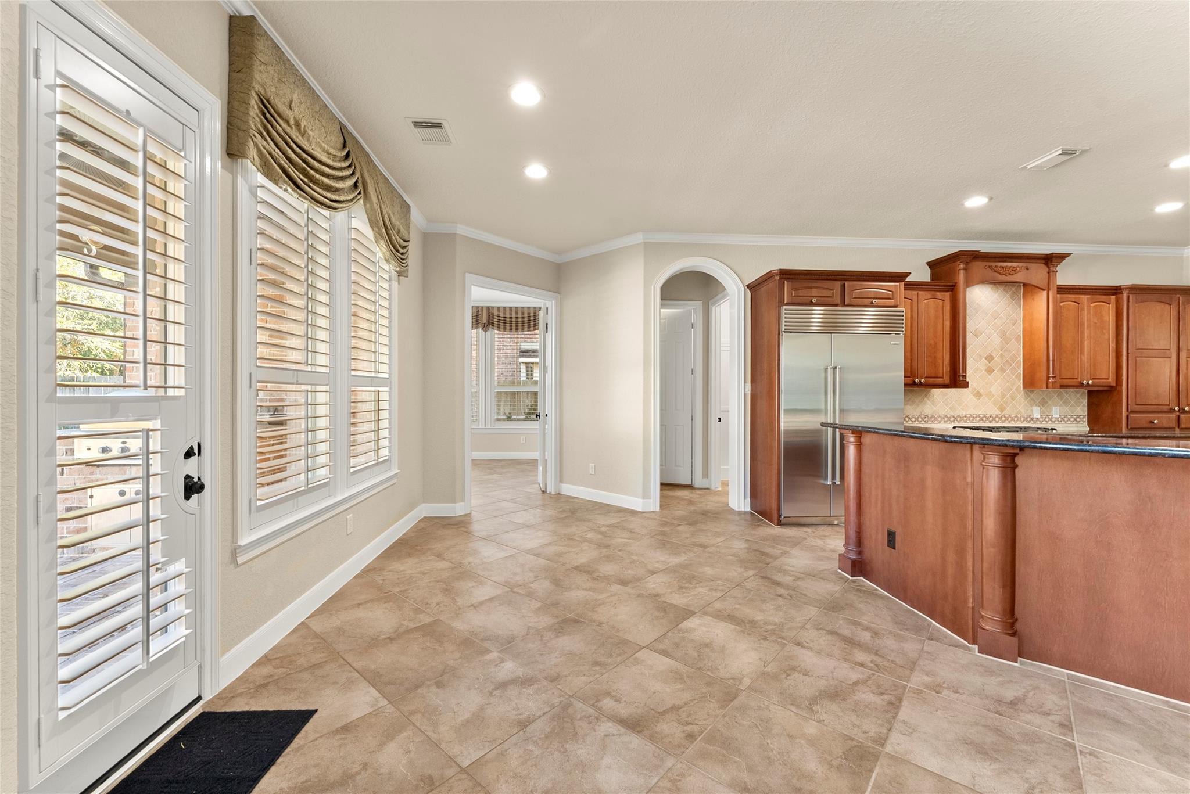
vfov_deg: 81.3
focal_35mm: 14
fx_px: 463
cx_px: 595
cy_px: 397
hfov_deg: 104.2
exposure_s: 1/4
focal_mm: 14
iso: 800
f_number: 8
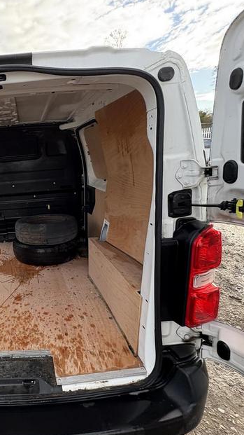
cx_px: 17
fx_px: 253
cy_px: 227
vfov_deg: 81.2
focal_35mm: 22
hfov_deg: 45.7
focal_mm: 2.22
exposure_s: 1/158
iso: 64
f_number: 2.2
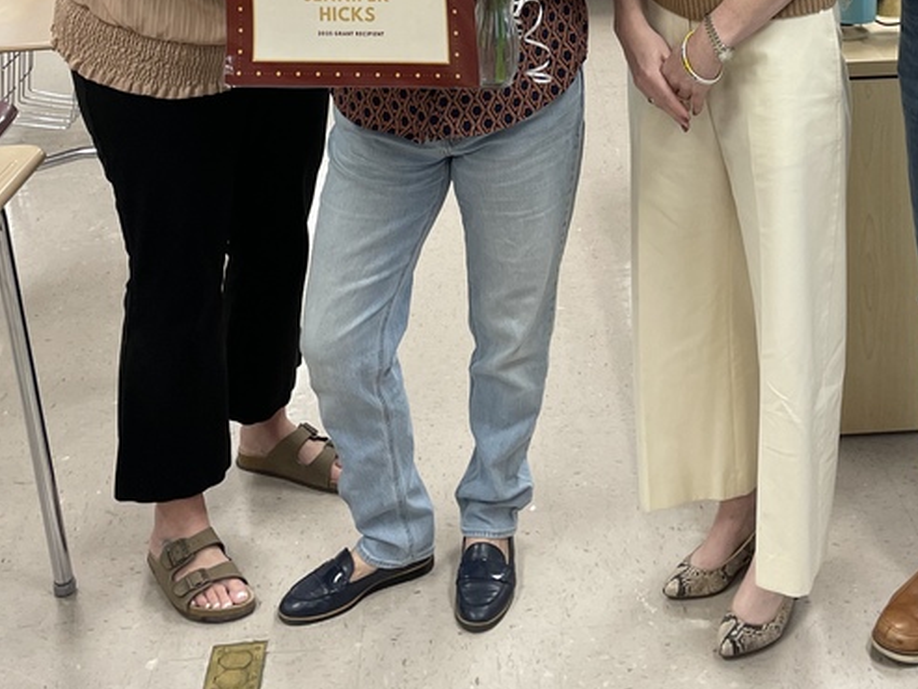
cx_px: 574
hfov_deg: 35.3
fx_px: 1432
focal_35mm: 54
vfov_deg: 24.8
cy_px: -102
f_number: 1.6
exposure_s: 1/60
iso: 80
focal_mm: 4.2
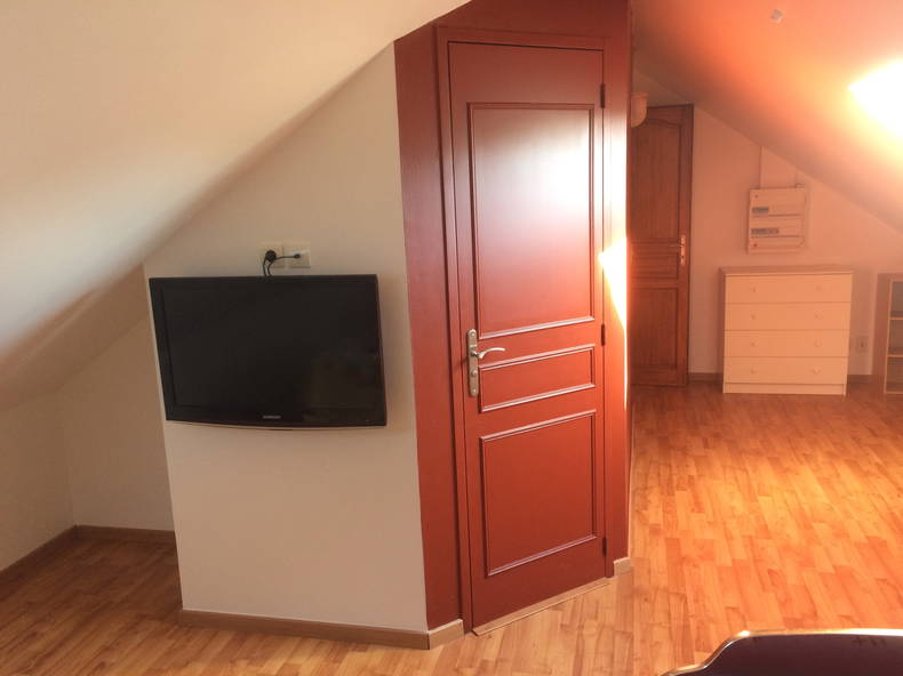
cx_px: 452
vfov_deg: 48.2
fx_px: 756
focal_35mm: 29
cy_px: 338
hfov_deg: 61.7
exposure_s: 1/30
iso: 100
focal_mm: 4.15
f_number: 2.2
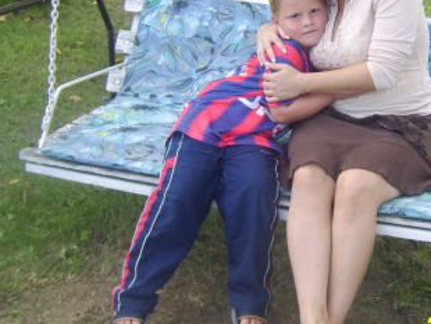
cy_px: 109
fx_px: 623
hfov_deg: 37.3
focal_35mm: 50
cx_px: 320
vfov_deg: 29.0
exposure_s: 1/148
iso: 71
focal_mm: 8.13
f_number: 2.7
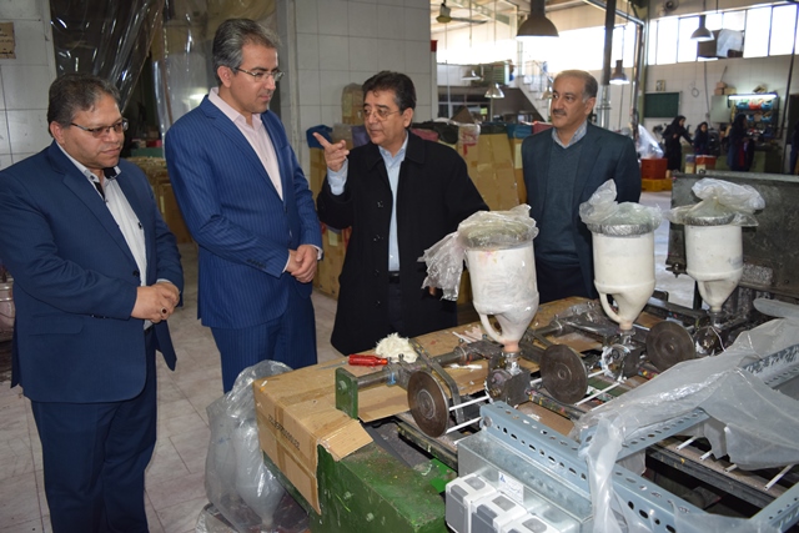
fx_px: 599
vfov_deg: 48.0
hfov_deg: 67.4
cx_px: 400
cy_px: 266
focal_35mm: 27
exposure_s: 1/80
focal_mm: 18
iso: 800
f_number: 4.5
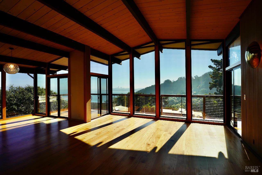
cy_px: 88
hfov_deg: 93.9
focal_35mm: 17
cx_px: 131
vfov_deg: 71.1
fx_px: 122
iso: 640
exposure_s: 1/1000
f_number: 9
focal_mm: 16.8
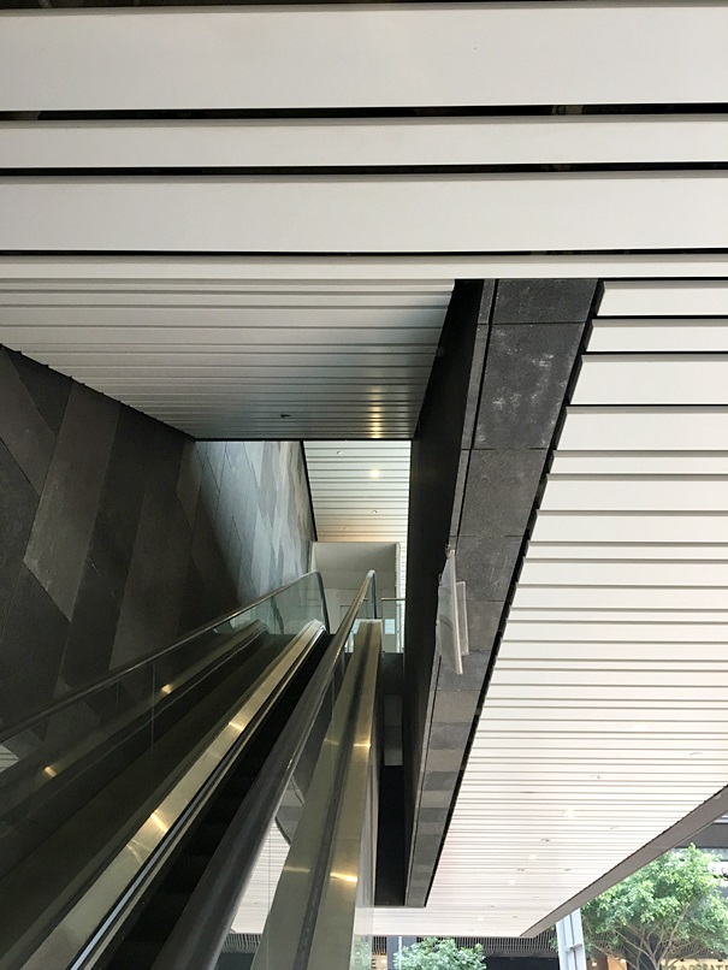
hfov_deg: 48.3
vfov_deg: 61.6
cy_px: 485
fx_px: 813
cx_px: 364
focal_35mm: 29
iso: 64
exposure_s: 1/33
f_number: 2.2
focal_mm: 4.15
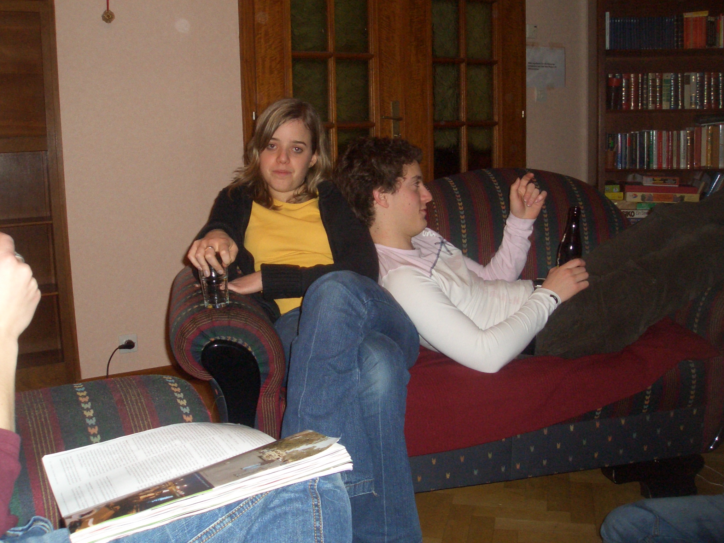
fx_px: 753
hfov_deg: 51.4
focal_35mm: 36
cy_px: 272
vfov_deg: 39.7
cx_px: 362
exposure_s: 1/40
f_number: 4
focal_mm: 4.8
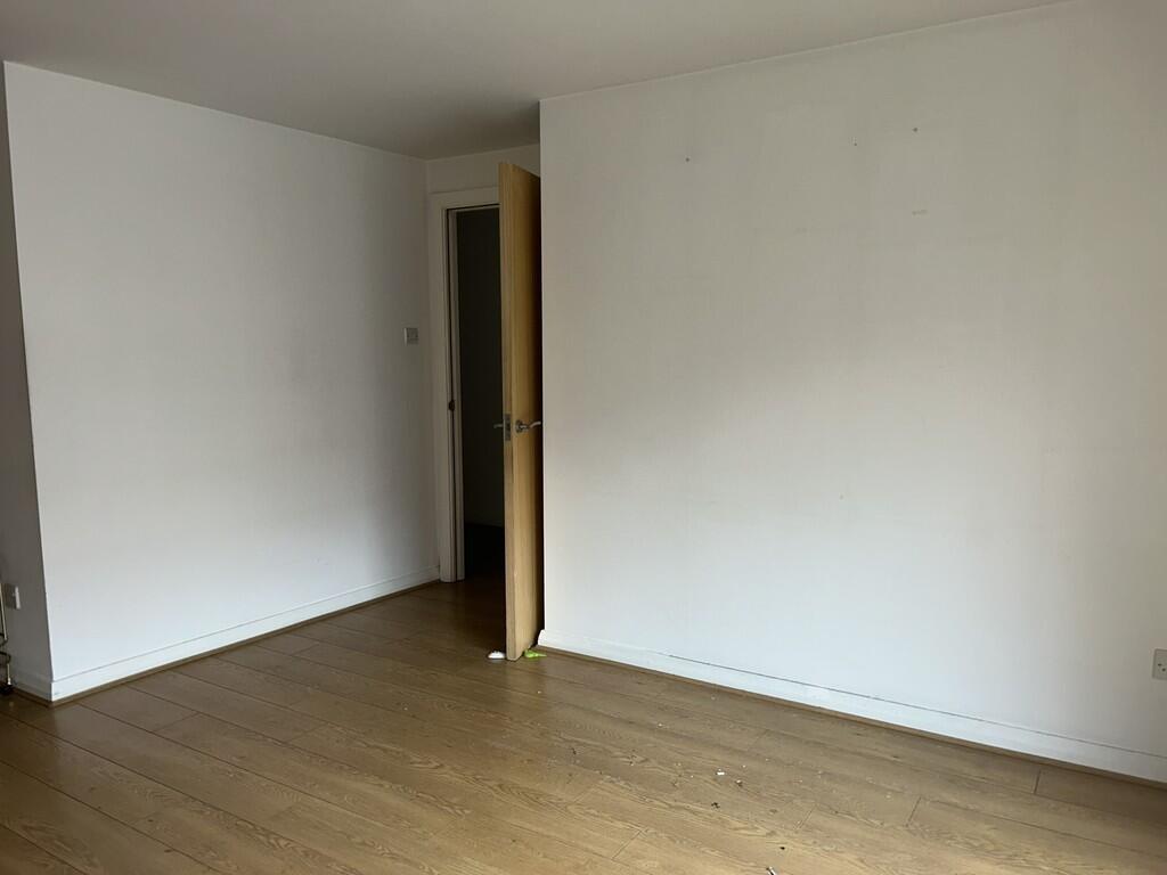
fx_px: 877
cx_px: 584
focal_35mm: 26
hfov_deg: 67.3
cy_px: 438
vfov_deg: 53.1
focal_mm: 5.7
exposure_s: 1/33
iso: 40
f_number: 1.5
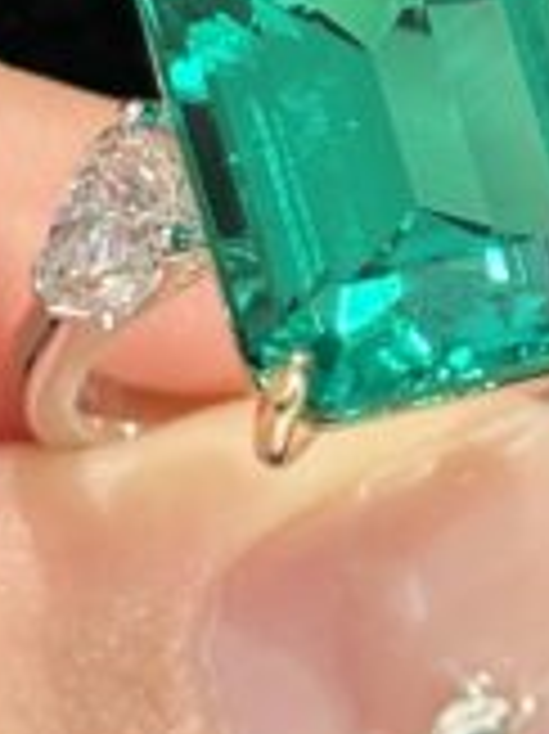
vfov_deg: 7.8
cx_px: 342
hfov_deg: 5.8
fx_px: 5399
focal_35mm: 255
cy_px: 81
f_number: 1.6
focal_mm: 5.96
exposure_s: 1/113
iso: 25
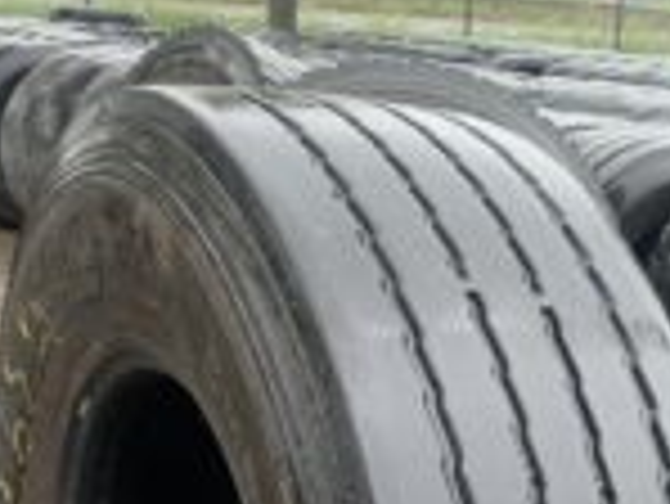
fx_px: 1453
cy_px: 668
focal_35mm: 75
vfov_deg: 18.2
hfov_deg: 25.7
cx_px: 477
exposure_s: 1/122
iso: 32
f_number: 1.8
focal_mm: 4.25
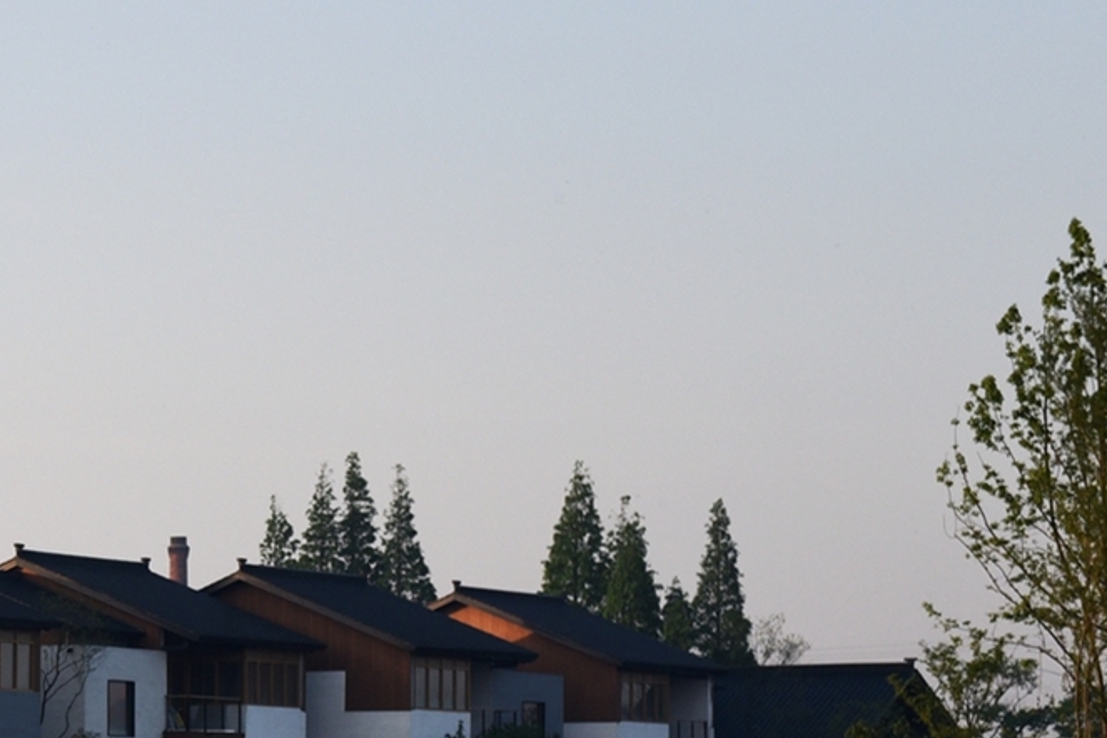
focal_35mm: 169
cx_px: -257
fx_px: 5196
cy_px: 807
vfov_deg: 8.1
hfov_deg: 11.9
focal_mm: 56
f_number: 2.8
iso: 400
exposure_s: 1/4000
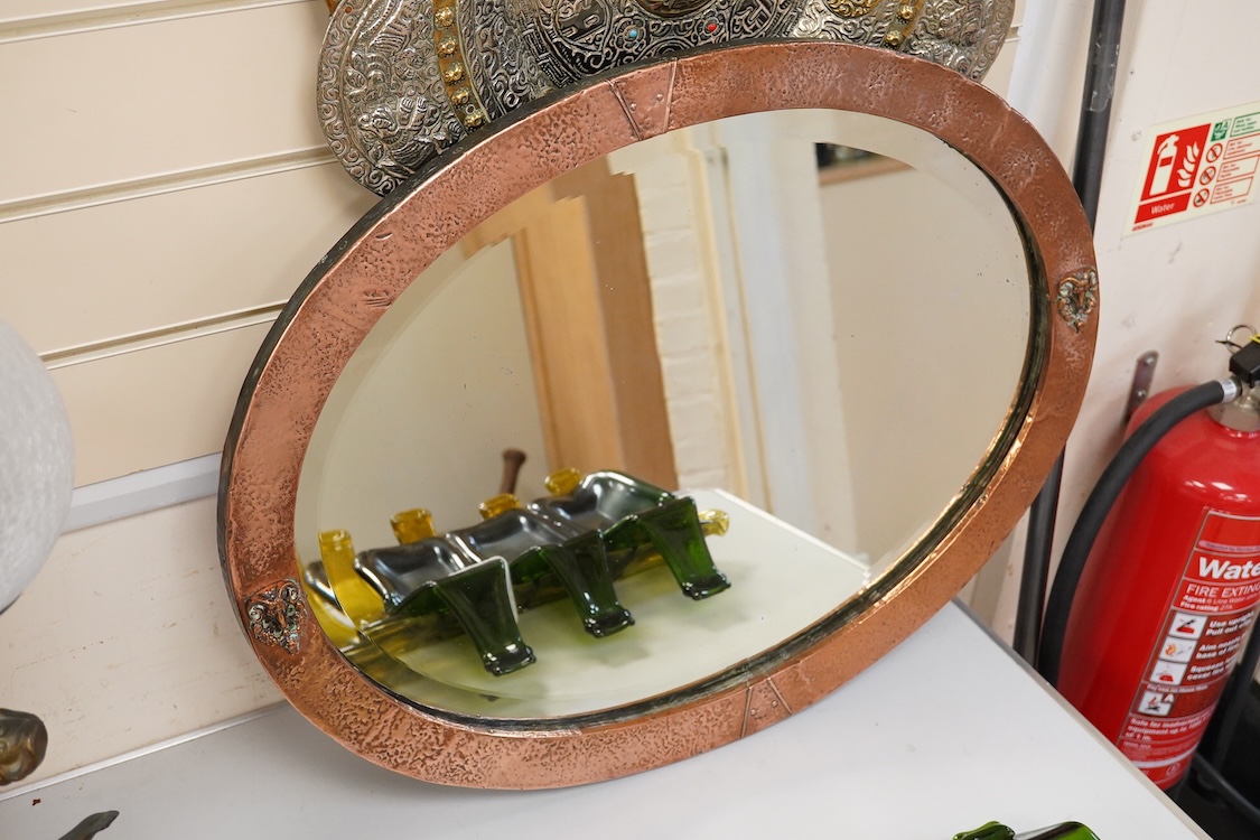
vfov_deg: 29.9
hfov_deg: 43.6
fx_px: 1575
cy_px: 420
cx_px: 630
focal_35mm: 45
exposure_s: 1/160
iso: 2500
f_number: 5
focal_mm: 30
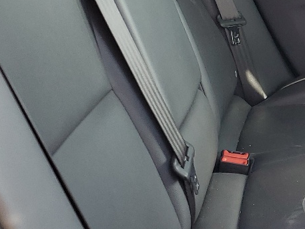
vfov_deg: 16.2
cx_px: 478
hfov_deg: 18.6
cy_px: 78
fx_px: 802
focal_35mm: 91
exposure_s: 1/125
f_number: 1.5
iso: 50
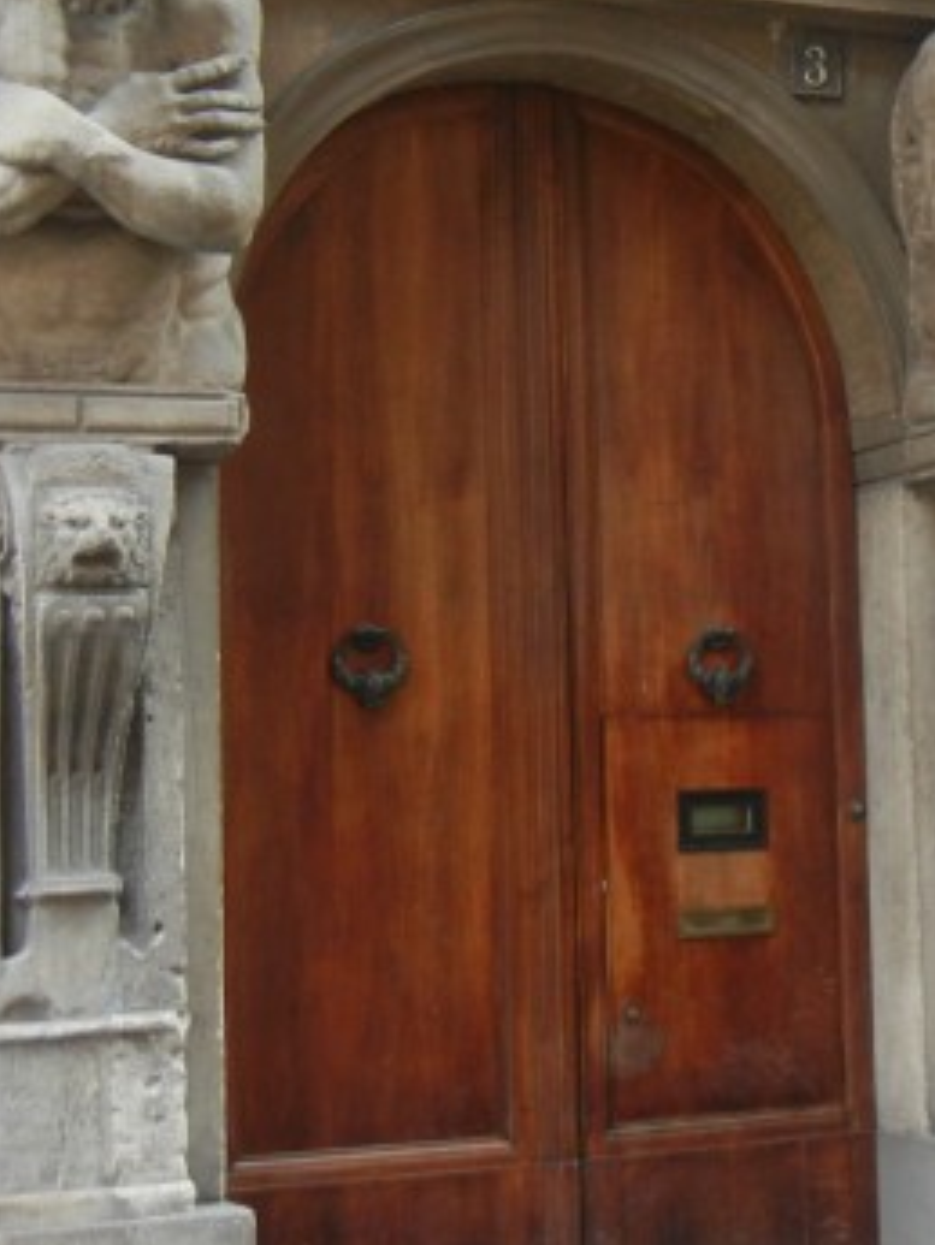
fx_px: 3203
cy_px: 534
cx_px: 1141
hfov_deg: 15.9
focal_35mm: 89
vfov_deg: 22.0
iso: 184
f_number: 3.5
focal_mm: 5.4
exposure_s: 1/48
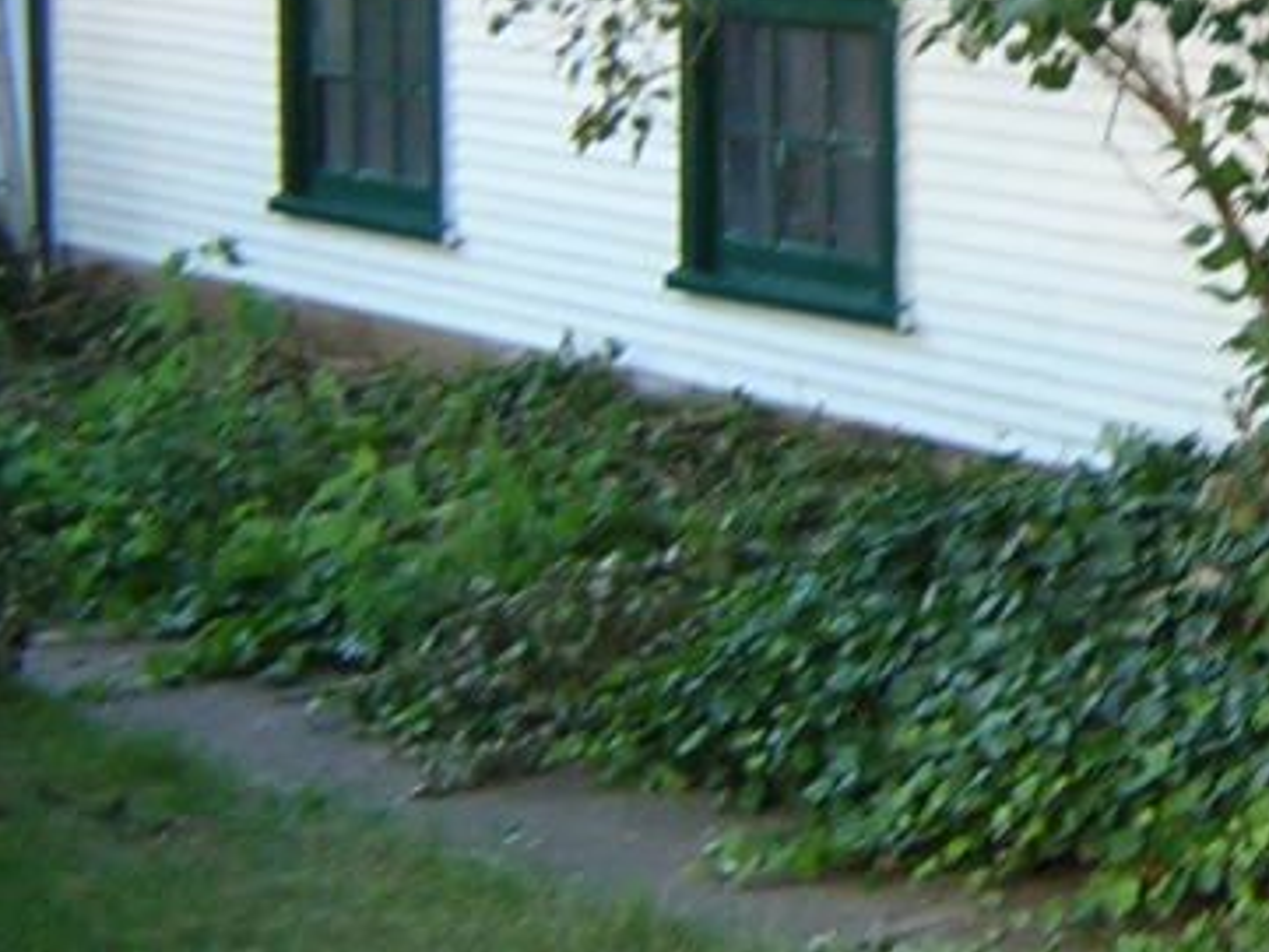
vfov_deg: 14.3
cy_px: 56
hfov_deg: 18.5
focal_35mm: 102
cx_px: 1399
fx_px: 3740
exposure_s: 1/30
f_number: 2.6
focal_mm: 4.7
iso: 150
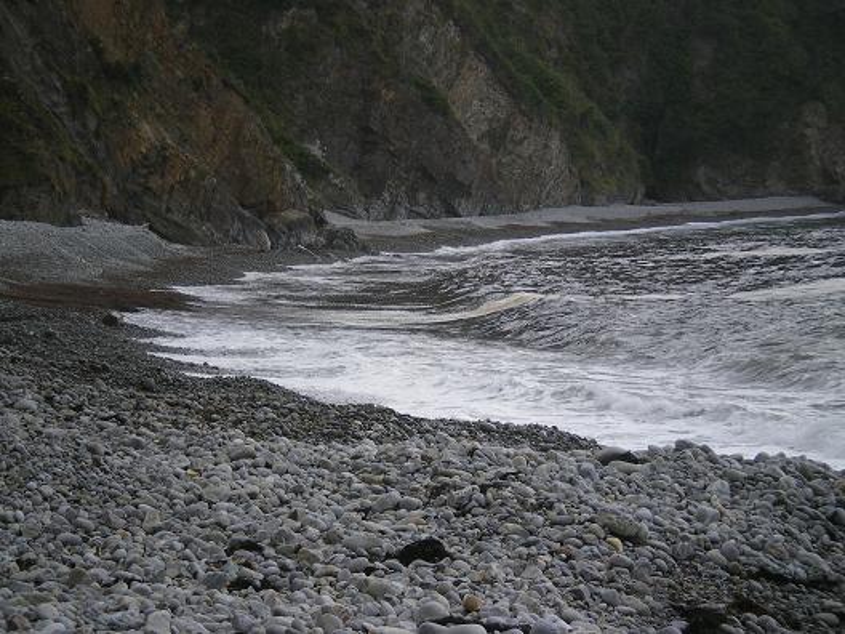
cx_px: 422
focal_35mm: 114
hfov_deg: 17.3
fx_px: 2783
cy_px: 317
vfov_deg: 13.0
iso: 64
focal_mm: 18.9
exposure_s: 1/125
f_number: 5.9
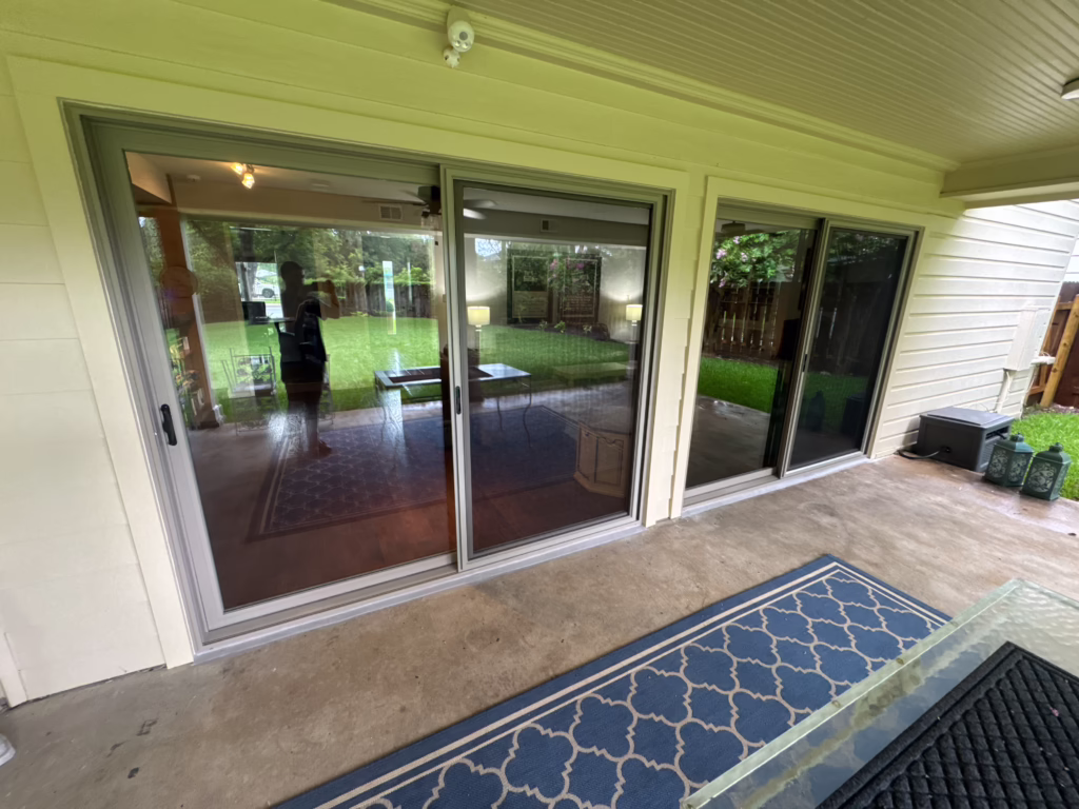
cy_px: 404
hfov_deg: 102.1
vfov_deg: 85.7
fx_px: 436
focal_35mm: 14
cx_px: 540
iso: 250
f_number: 2.2
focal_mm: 2.22
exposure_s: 1/60
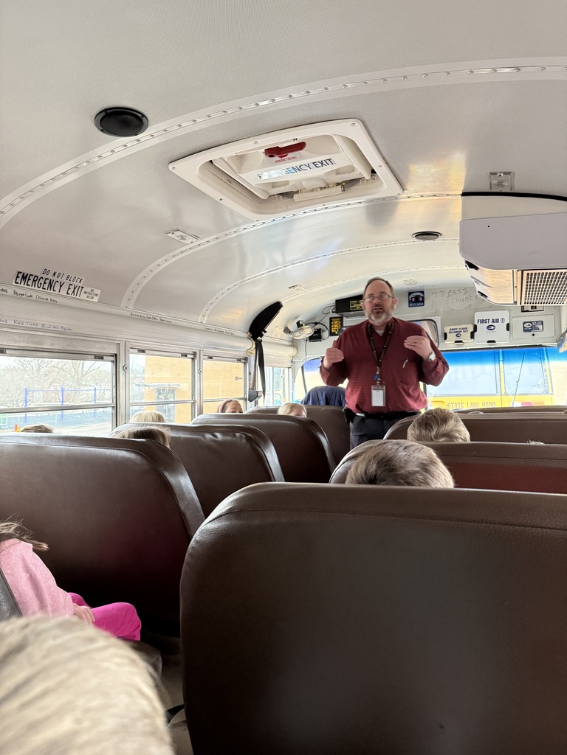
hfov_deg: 56.8
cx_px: 284
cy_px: 378
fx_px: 524
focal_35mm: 24
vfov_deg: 71.6
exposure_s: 1/60
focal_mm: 6.76
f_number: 1.78
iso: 400
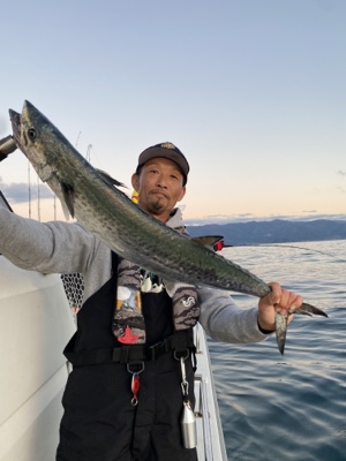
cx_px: 173
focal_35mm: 26
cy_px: 230
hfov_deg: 53.1
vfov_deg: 67.3
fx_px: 347
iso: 64
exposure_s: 1/121
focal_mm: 4.25
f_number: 1.8
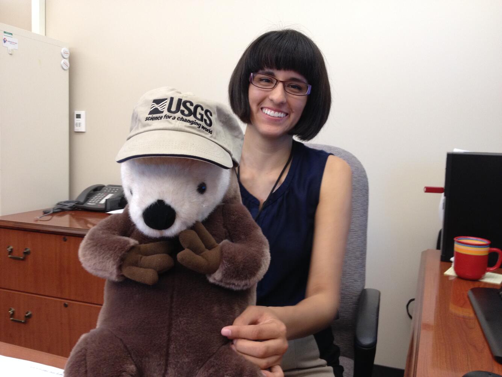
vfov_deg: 40.7
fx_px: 508
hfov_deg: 52.6
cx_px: 251
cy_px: 188
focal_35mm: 35
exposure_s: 1/20
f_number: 2.4
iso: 125
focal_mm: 4.28
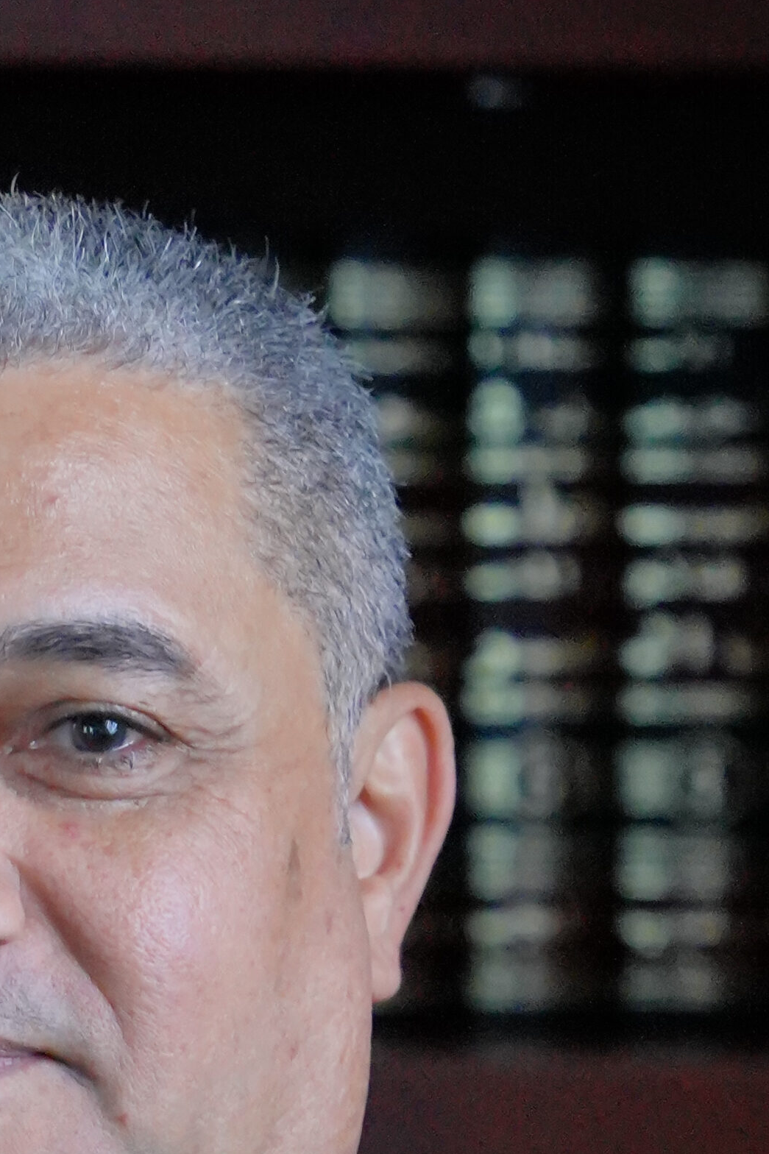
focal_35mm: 375
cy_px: 1528
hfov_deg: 3.7
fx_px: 12017
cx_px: -38
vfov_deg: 5.5
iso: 4000
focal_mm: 98
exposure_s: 1/200
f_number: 4.5
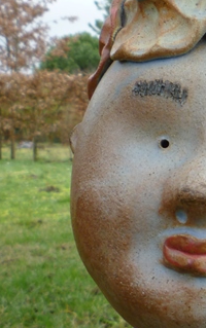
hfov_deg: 15.2
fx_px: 690
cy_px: 156
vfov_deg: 26.8
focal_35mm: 77
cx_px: 340
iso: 80
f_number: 3.3
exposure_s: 1/100
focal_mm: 5.2
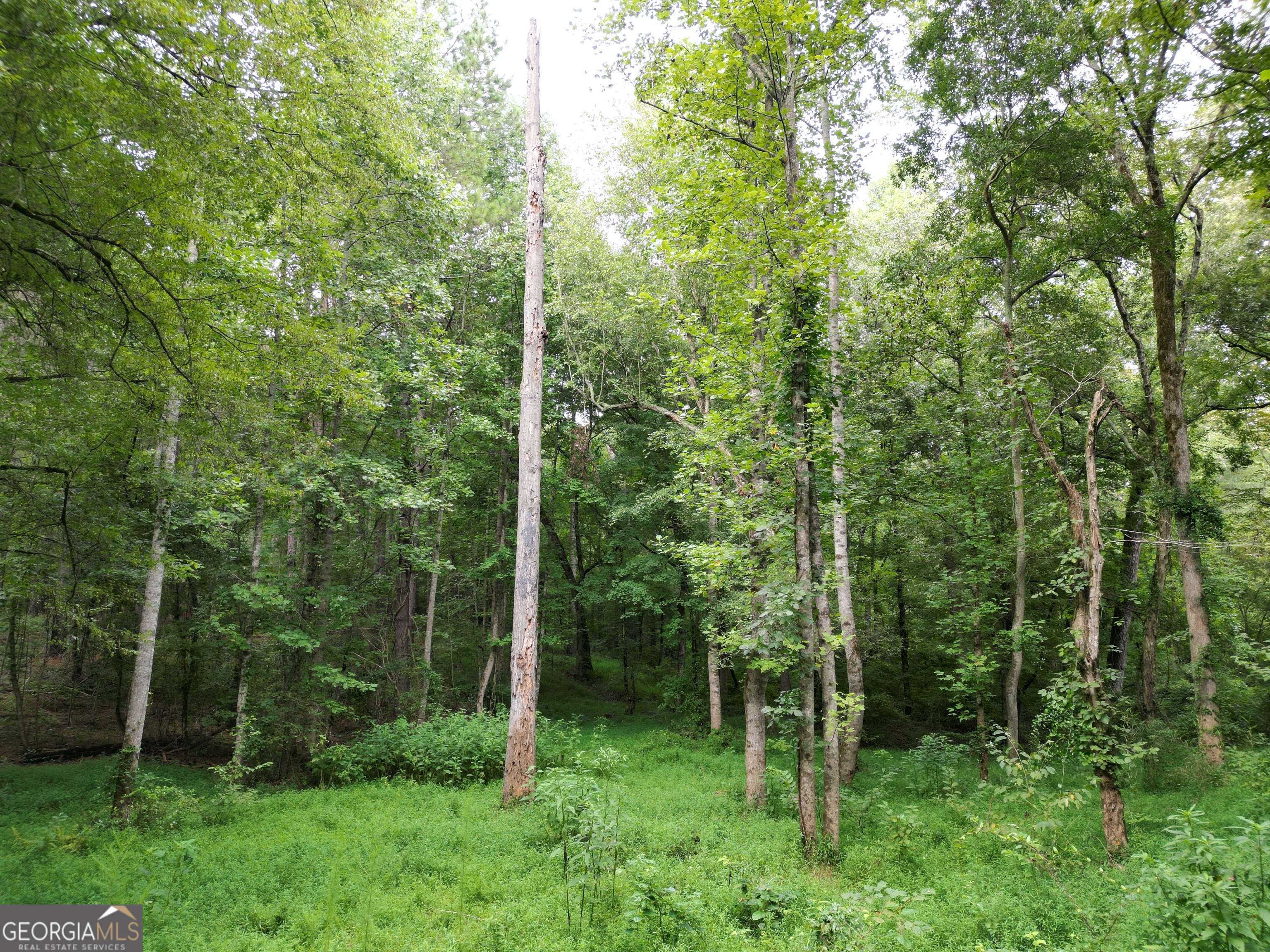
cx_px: 635
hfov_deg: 71.6
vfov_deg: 56.8
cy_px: 476
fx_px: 881
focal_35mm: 24
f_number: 1.7
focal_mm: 6.72
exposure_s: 1/50
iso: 110
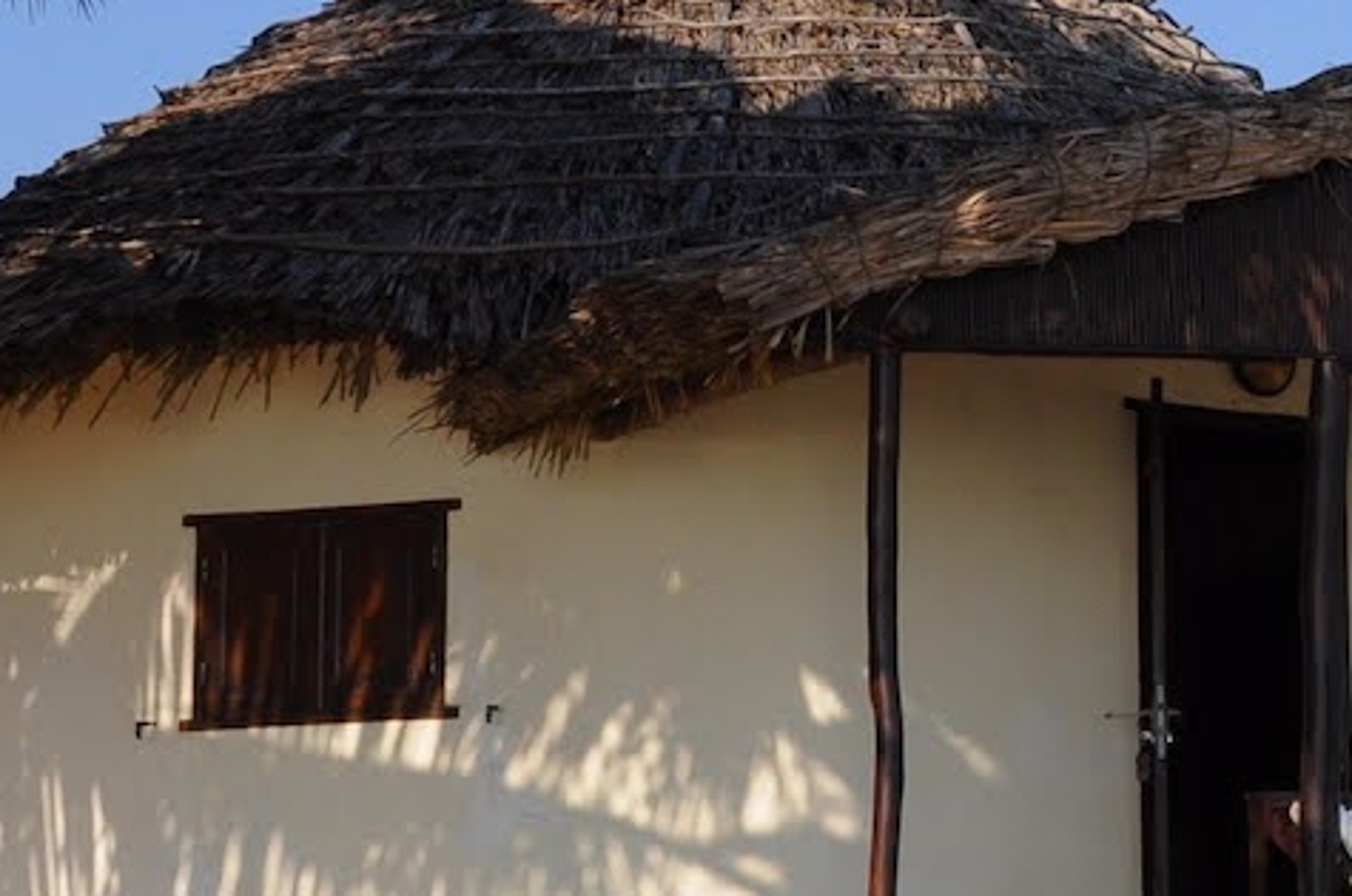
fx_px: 4237
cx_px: 1765
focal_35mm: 113
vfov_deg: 12.1
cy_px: 401
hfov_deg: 17.0
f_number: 13
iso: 640
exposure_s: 1/640
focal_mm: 22
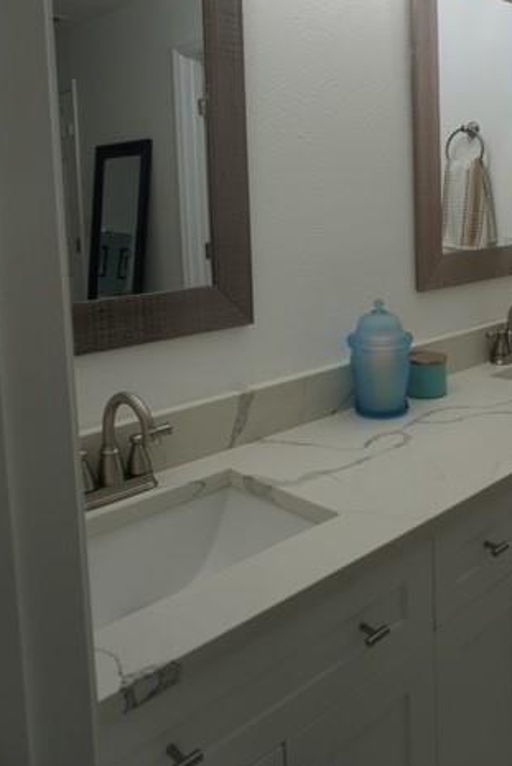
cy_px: 250
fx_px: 702
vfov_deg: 55.9
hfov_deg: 39.7
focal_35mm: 33
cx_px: 334
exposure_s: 1/80
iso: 100
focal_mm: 16
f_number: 4.5
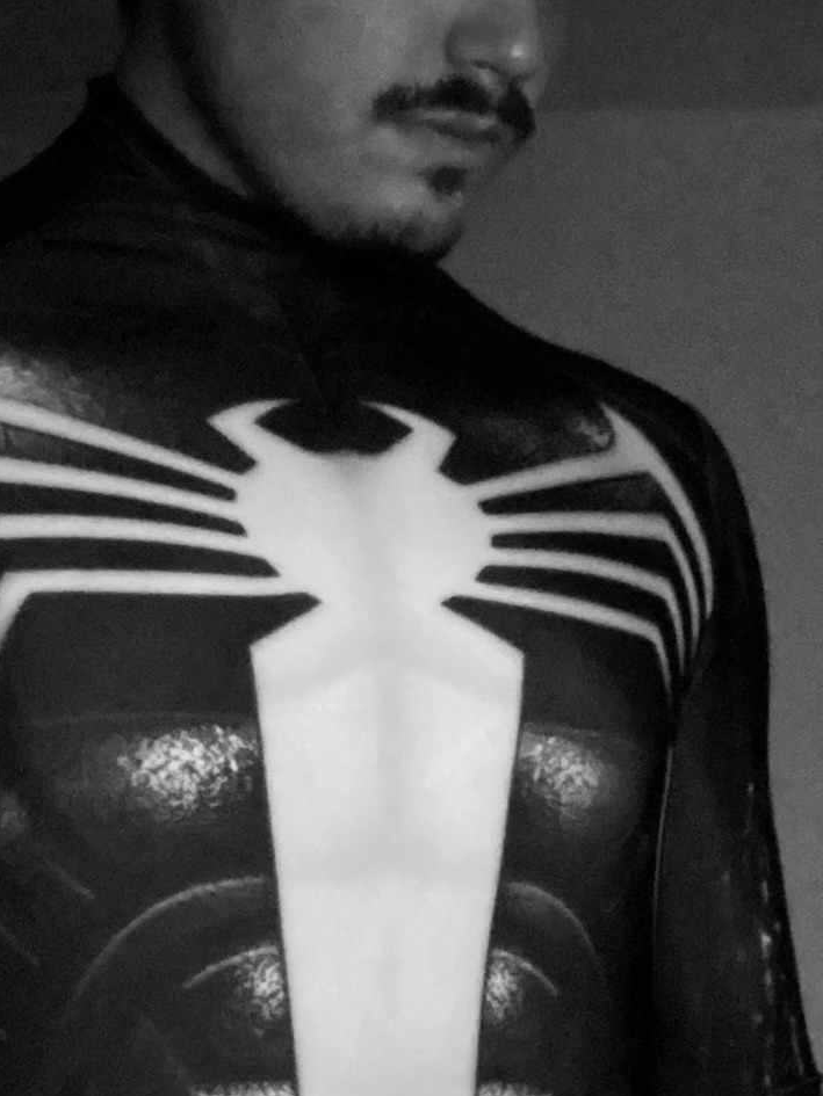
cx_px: 496
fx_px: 3106
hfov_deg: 15.1
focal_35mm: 98
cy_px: 806
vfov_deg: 19.9
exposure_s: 1/15
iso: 2000
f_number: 2.2
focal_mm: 2.71
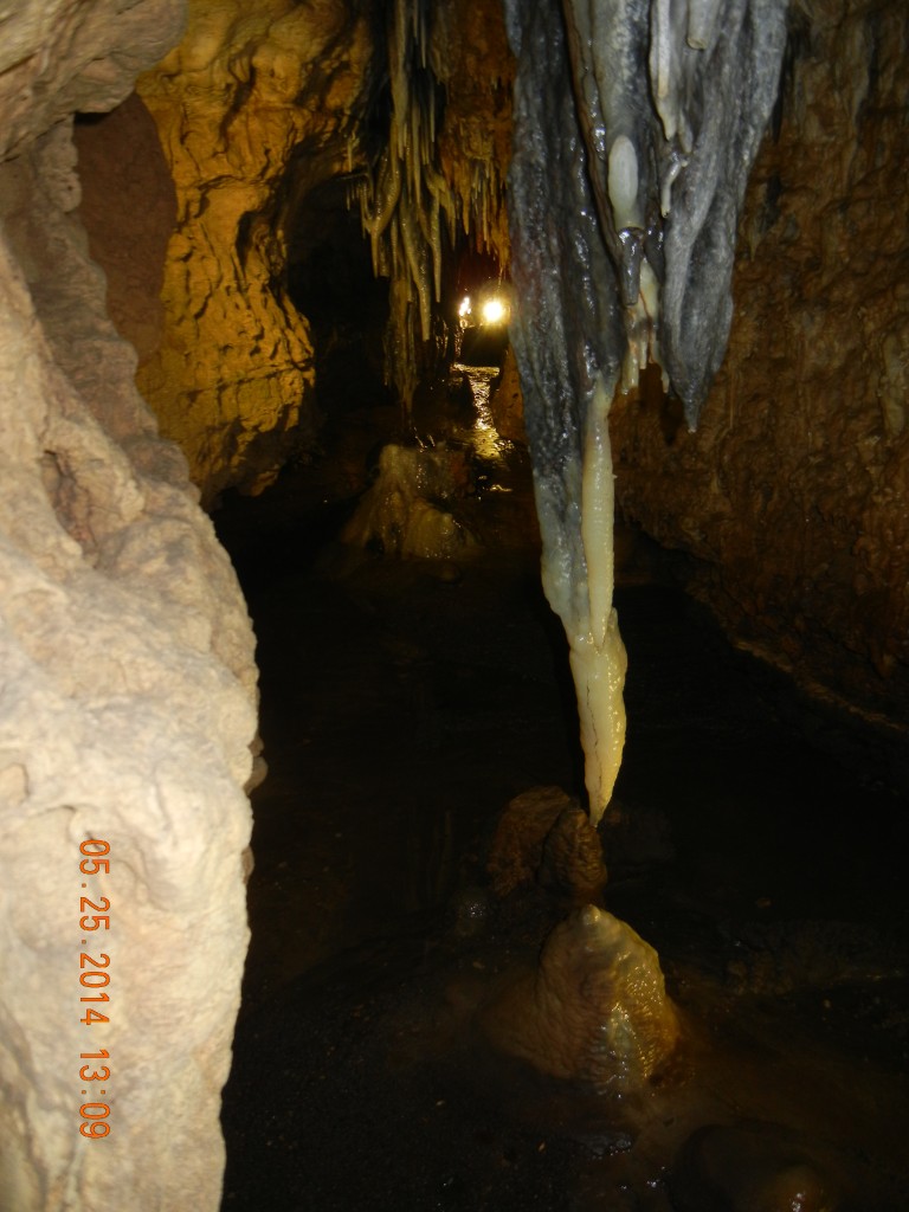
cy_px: 606
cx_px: 454
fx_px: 1050
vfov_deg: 60.0
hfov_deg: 46.8
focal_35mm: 30
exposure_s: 1/30
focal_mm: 5.4
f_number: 3.5
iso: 200
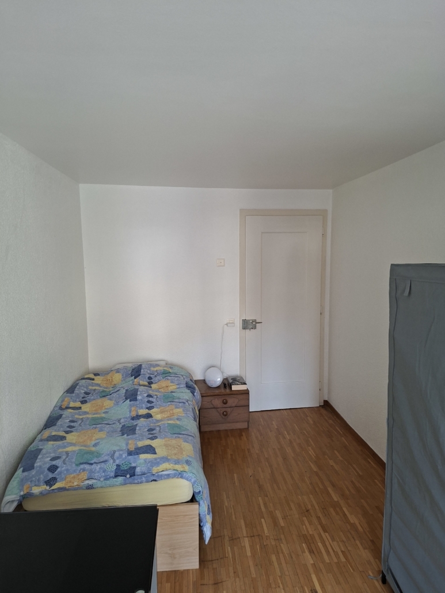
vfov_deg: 73.9
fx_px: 394
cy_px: 296
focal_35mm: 23
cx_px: 222
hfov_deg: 58.9
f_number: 1.8
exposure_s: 1/60
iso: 160
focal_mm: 5.54
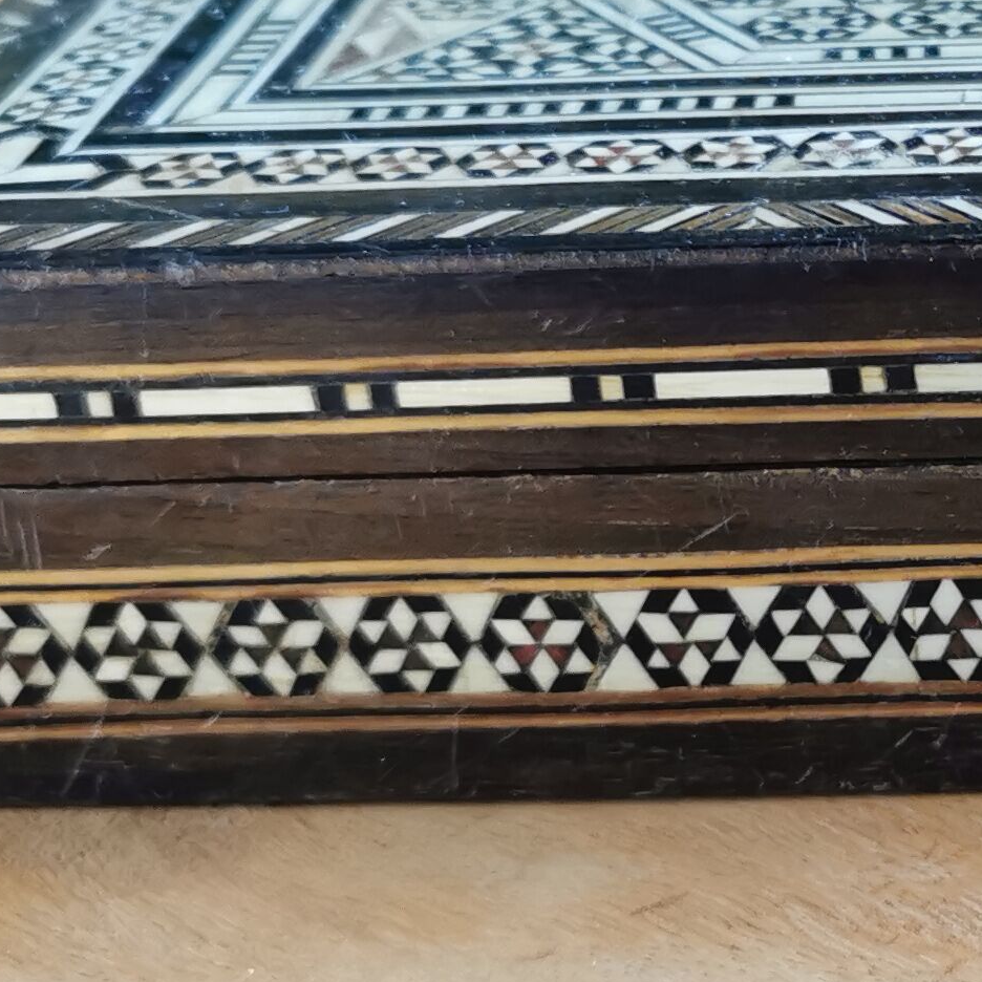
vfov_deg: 18.7
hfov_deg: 17.8
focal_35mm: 93
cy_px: 458
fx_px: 2985
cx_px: 1161
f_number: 1.6
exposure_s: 1/50
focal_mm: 5.56
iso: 250
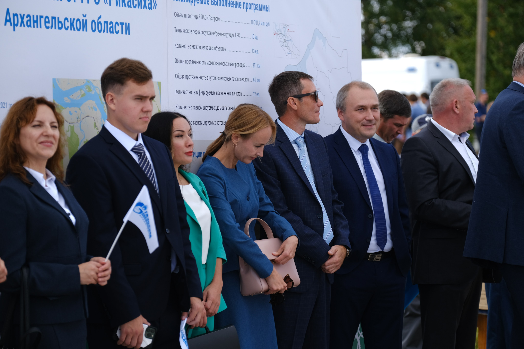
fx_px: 1907
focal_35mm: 131
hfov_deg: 15.6
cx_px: 262
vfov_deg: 10.5
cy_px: 174
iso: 80
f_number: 2.8
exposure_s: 1/480
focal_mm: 87.1
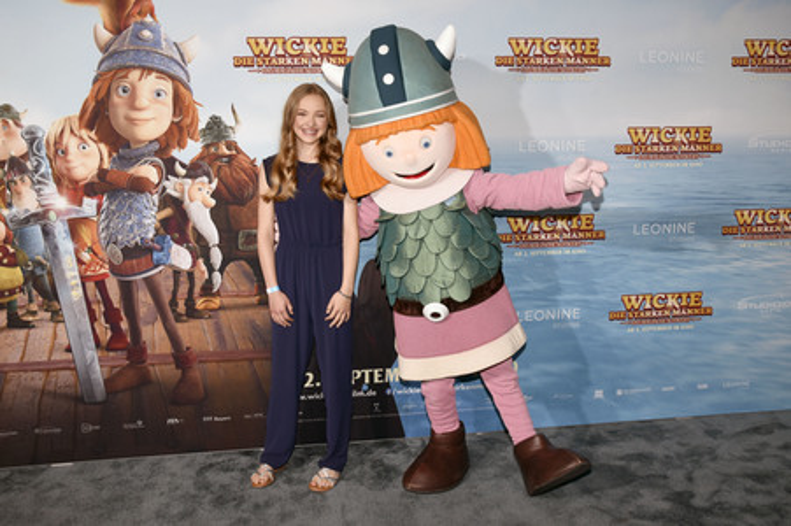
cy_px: 263
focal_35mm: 30
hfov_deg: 62.0
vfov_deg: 43.5
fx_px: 659
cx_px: 396
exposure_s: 1/125
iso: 1000
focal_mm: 30
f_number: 6.3
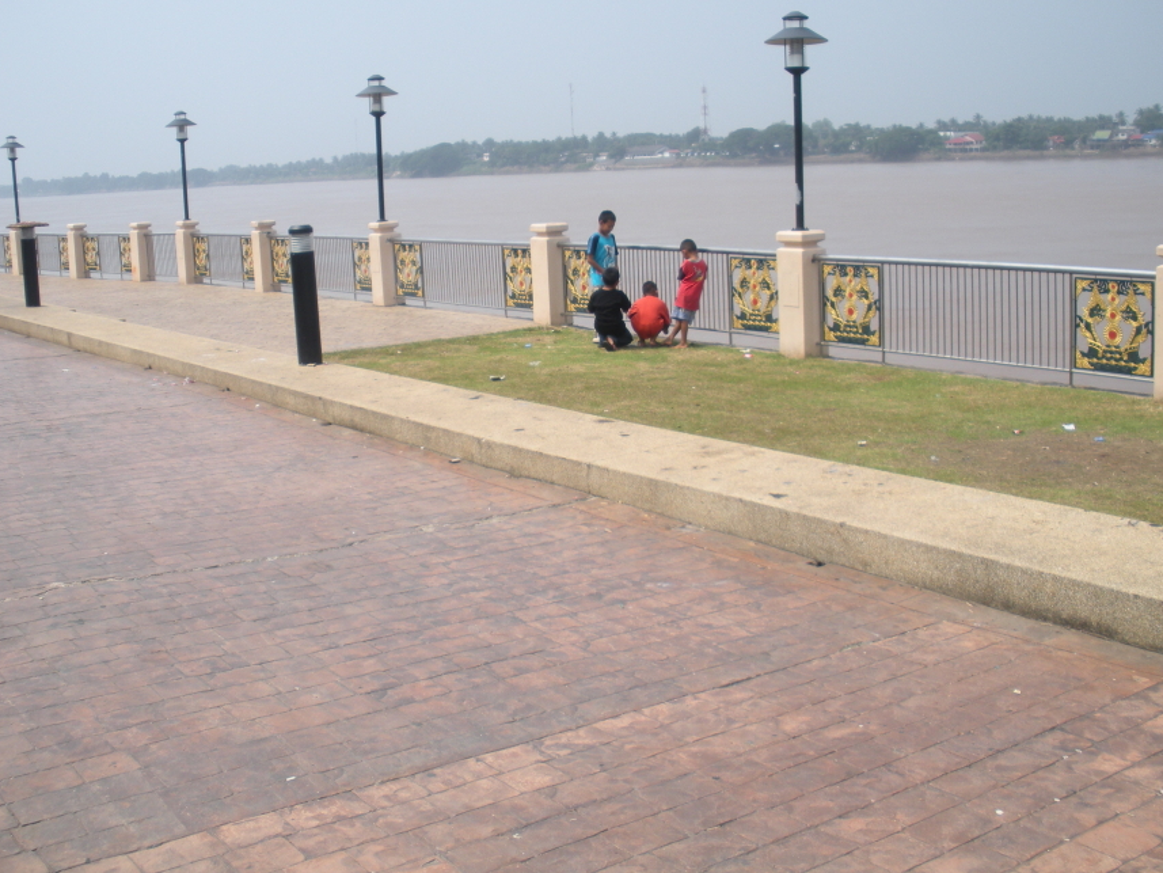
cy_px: 379
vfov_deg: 34.3
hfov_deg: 44.8
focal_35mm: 42
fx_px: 1411
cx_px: 615
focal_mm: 6.3
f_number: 3.5
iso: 64
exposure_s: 1/761
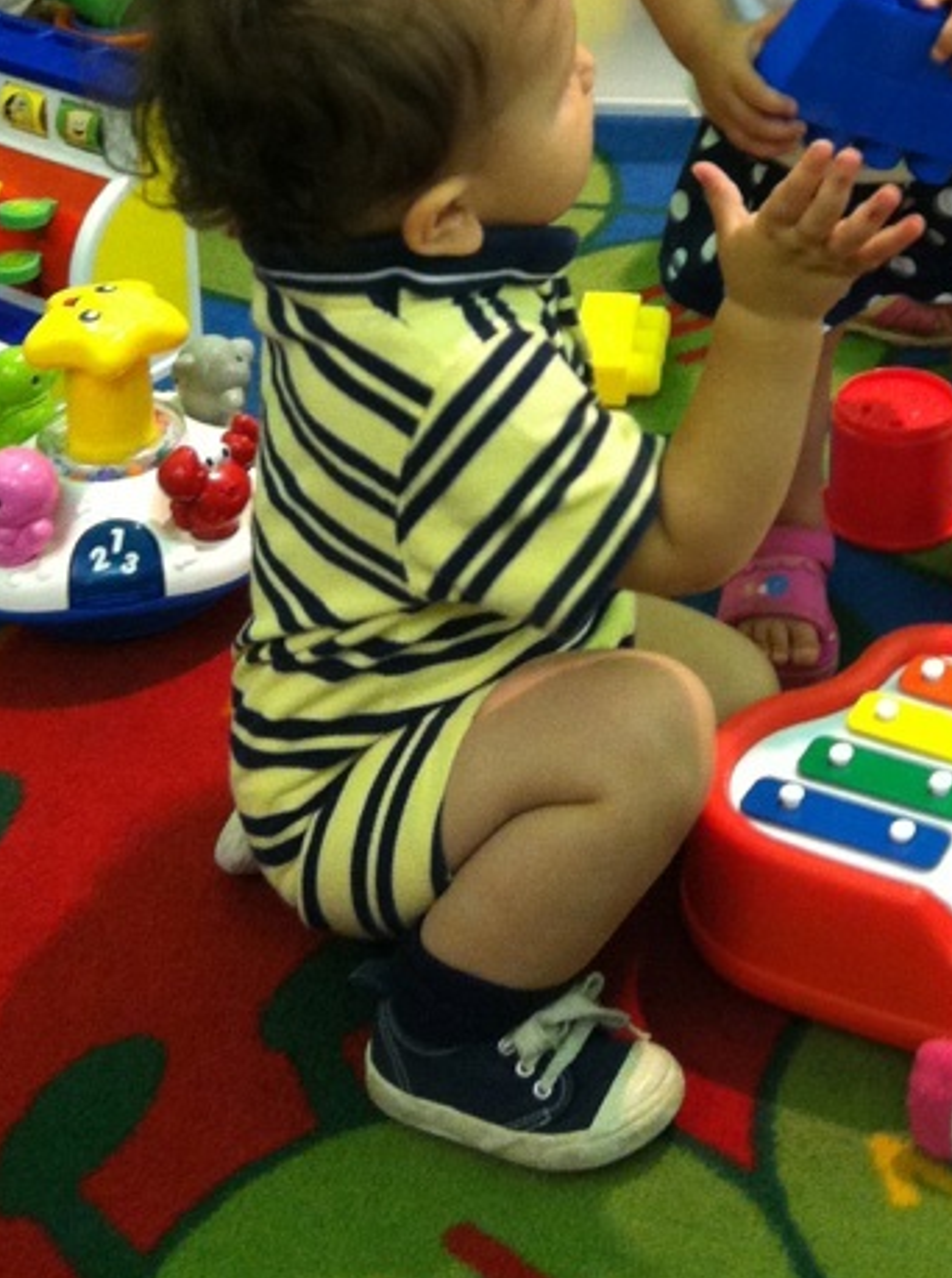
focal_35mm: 116
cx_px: 921
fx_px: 4272
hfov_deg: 12.6
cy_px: -125
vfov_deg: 16.5
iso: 250
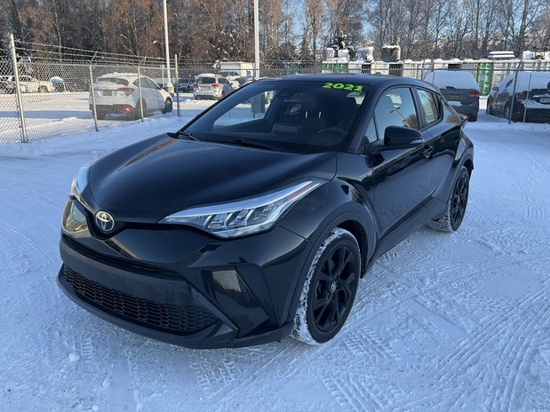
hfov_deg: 60.0
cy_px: 212
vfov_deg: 46.8
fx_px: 477
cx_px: 267
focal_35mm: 30
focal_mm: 3
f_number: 1.8
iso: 25
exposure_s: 1/442
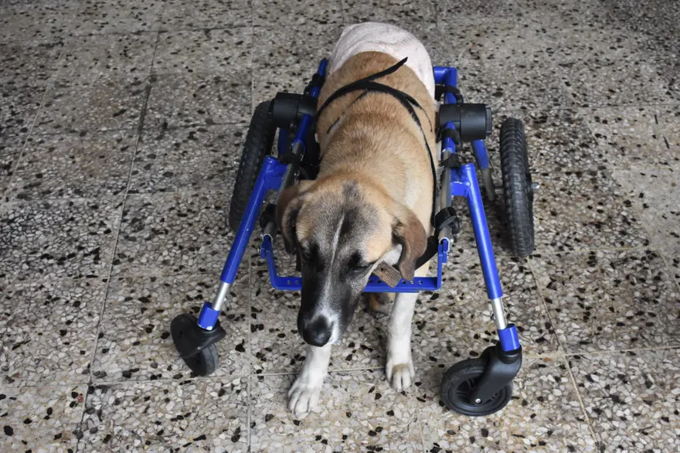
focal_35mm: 42
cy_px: 226
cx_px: 340
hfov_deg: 46.4
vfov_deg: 31.9
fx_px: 793
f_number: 8
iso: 1600
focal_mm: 28
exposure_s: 1/250
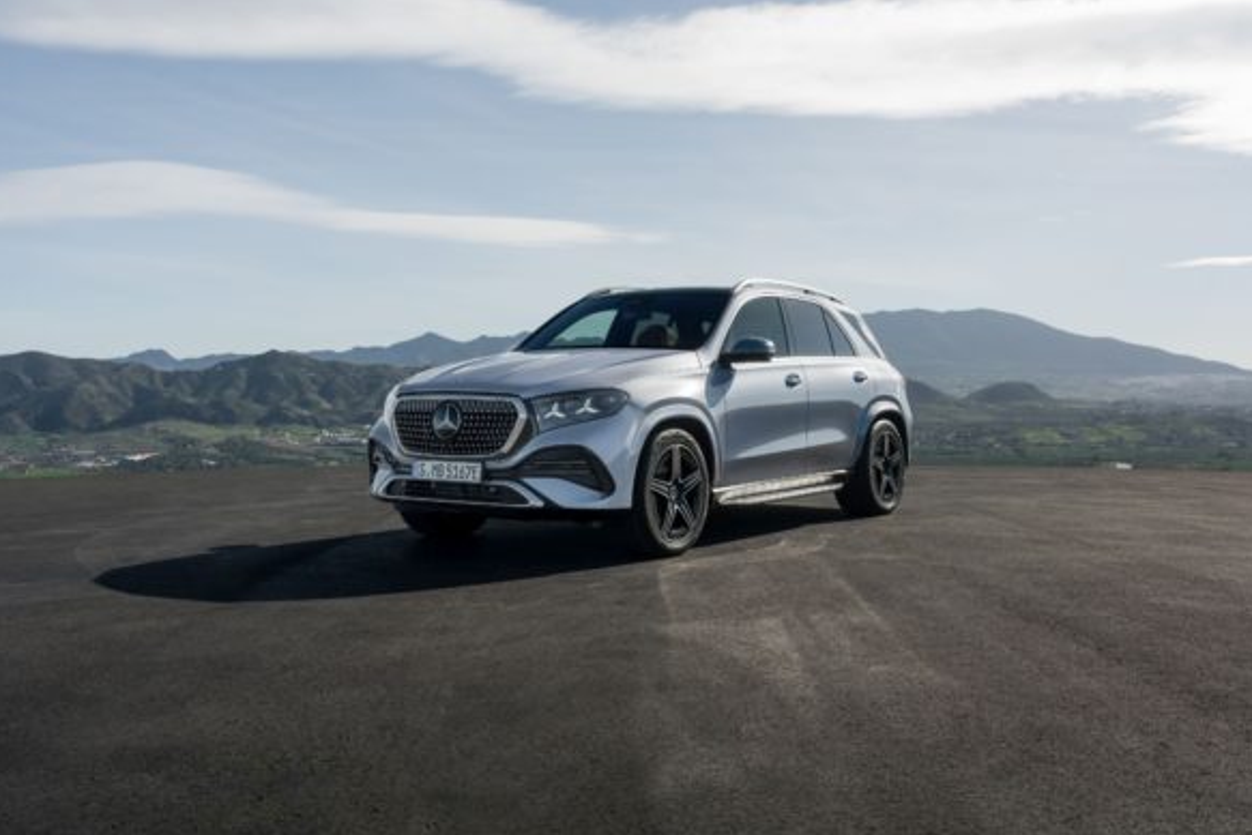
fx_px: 1217
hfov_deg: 54.4
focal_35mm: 35
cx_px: 636
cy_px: 427
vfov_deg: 37.9
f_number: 6.3
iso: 100
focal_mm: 34
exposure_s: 1/400
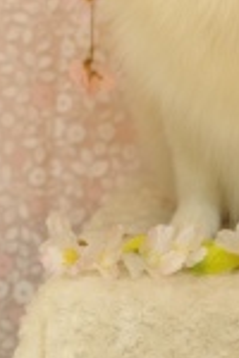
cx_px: 280
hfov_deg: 6.3
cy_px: -62
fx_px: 2171
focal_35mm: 218
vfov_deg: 9.3
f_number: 2.8
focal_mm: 55
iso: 1250
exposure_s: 1/125
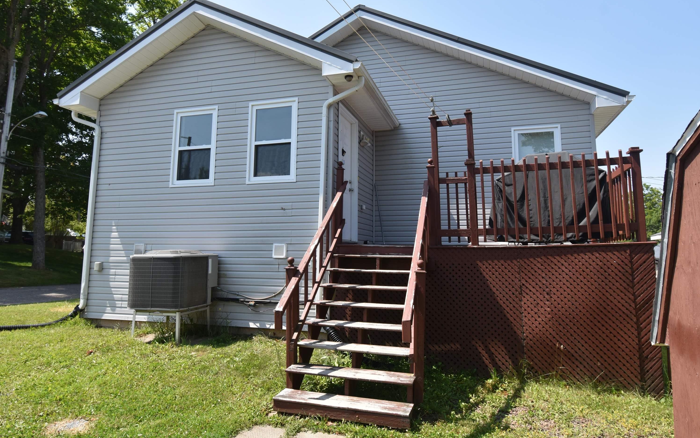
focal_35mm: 22
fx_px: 420
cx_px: 352
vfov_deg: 55.0
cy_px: 200
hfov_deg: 79.7
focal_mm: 14
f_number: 8
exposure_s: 1/250
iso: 200
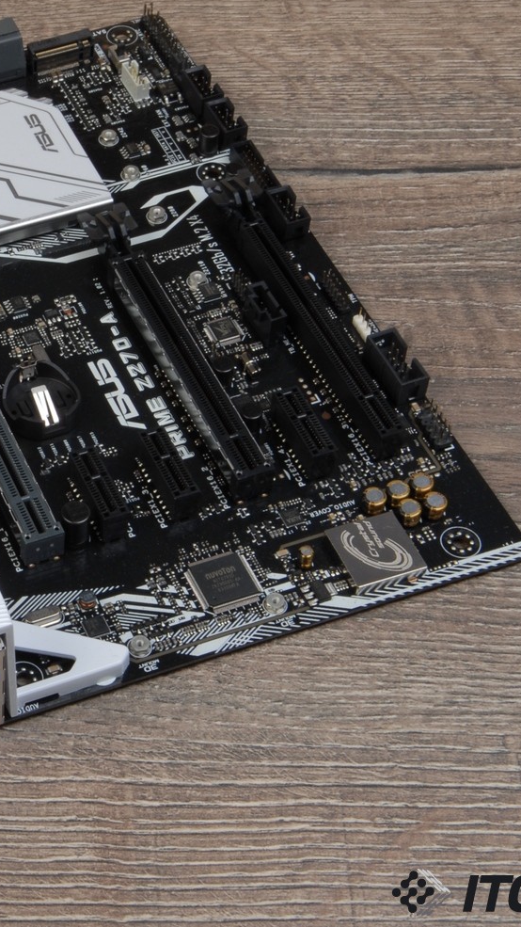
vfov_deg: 31.4
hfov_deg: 17.2
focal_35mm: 67
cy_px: 463
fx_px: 1646
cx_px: -106
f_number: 18
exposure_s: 1/100
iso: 100
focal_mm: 28
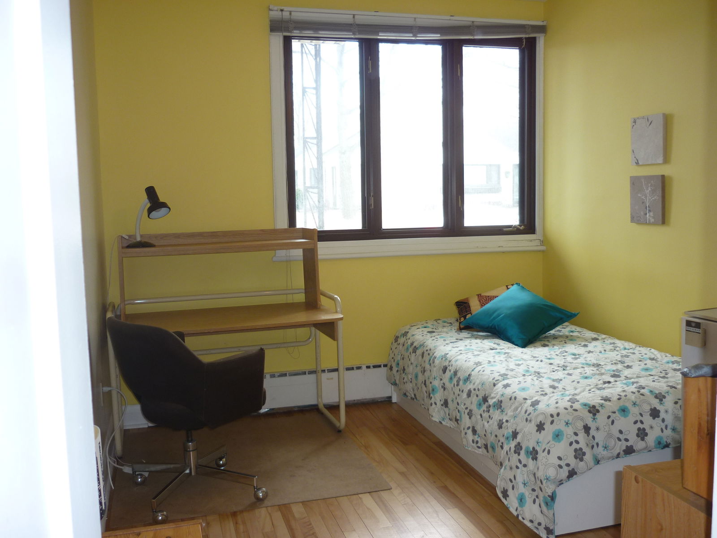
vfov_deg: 42.9
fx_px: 684
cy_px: 269
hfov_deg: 55.4
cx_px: 358
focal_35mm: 33
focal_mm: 5.5
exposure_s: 1/30
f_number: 2.8
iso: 100
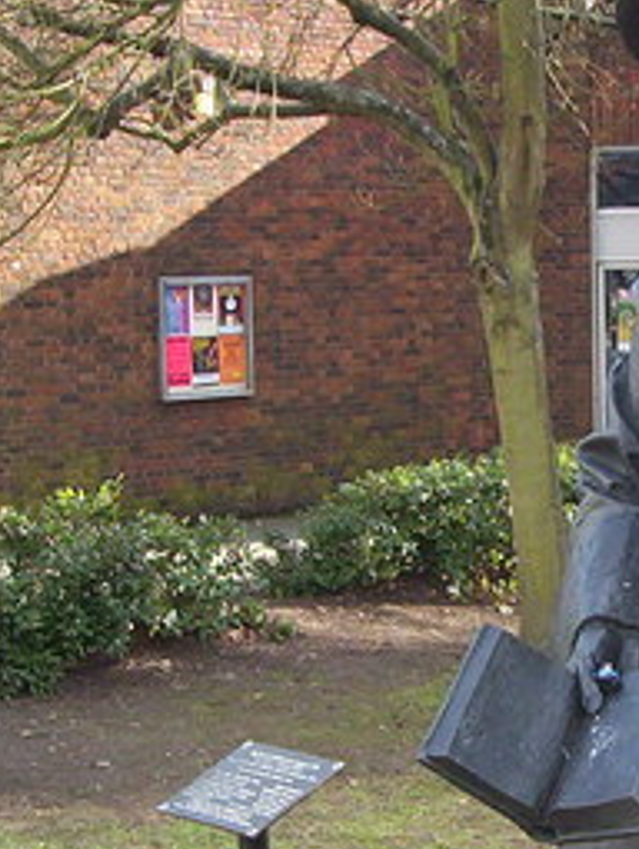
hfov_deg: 13.5
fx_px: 2652
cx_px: 677
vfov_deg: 18.2
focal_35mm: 108
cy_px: 473
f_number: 2.73
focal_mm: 5.77
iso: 100
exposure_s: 1/337
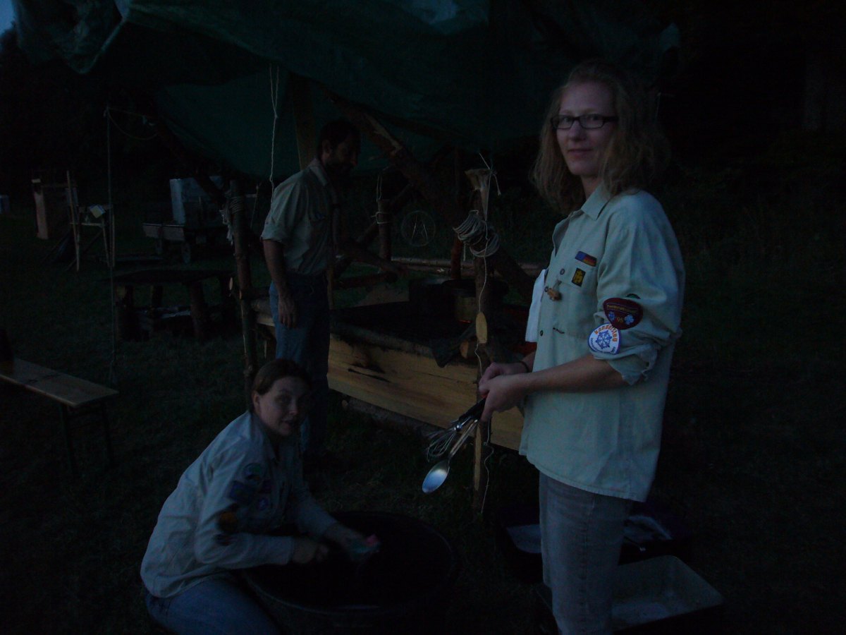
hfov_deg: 61.7
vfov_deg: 48.2
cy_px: 318
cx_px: 423
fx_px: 709
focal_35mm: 29
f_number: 2.8
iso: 200
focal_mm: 4.7
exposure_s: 1/8
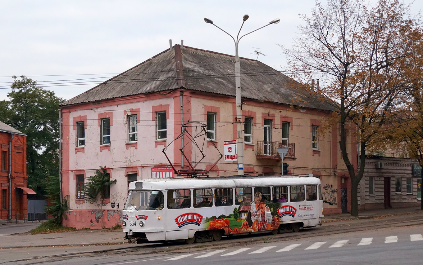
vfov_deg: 23.8
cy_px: 138
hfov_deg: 37.2
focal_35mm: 55
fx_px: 629
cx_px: 214
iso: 800
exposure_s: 1/640
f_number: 6.3
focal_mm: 35
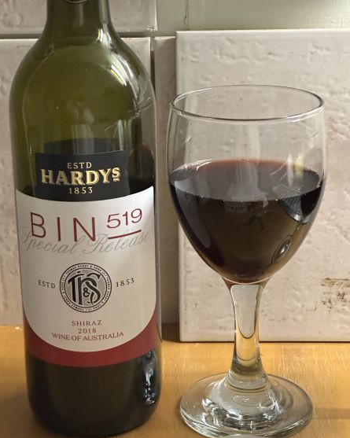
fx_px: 1050
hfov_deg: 18.9
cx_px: 175
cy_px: 223
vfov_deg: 23.6
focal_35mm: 81
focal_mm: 9
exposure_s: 1/34
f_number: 2.8
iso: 800
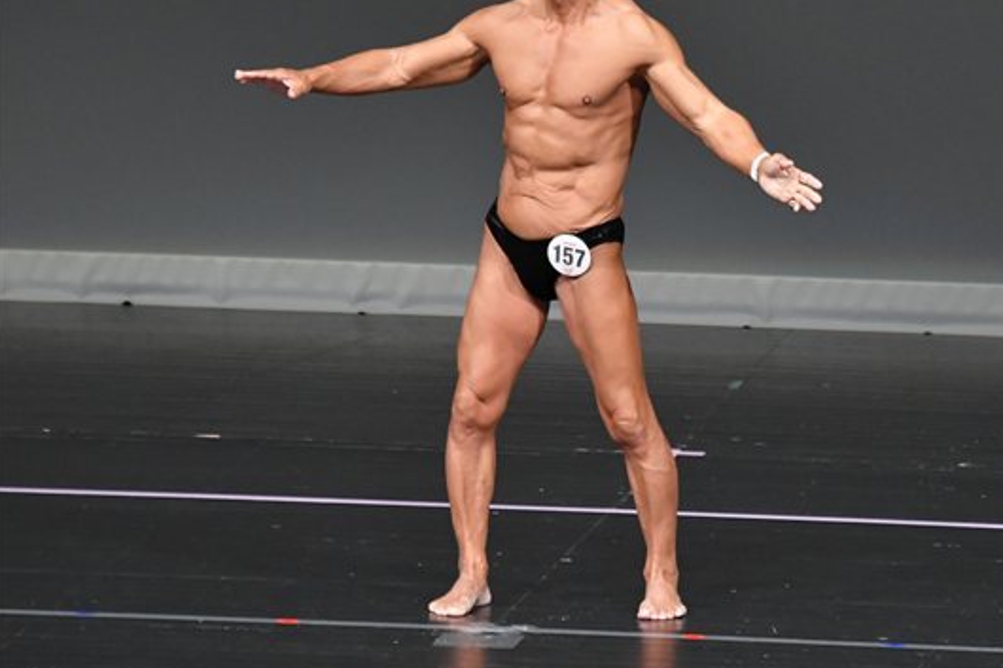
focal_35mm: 461
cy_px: 231
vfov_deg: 3.0
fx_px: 12839
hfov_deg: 4.5
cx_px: 728
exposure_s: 1/400
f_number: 5.6
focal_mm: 210
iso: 4000
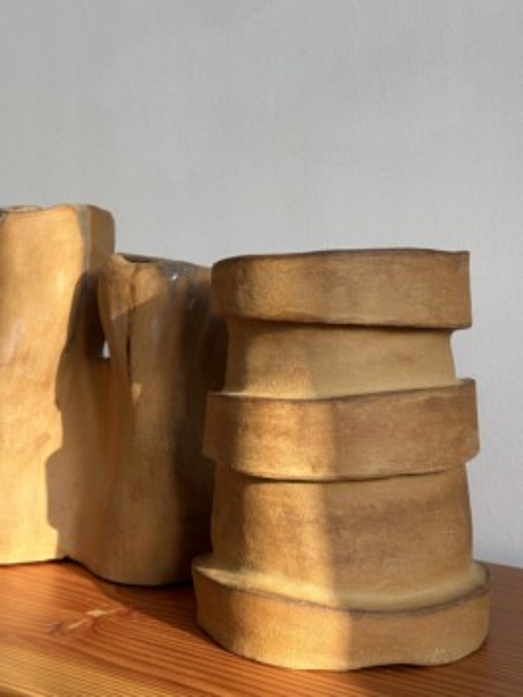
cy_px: 348
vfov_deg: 39.6
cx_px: 262
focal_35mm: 48
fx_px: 966
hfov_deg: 30.3
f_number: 1.78
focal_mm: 6.86
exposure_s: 1/79
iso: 80
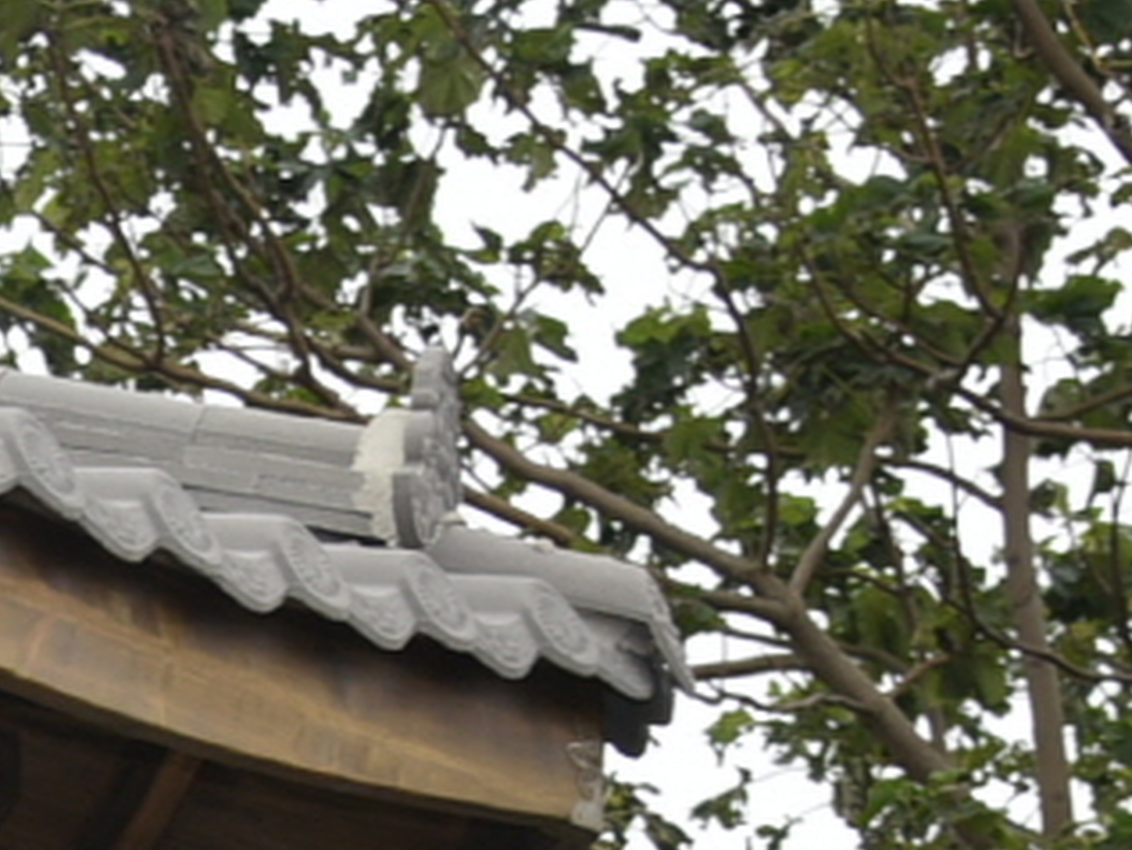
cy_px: 2062
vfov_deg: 7.3
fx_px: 6248
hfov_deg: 9.7
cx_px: -1107
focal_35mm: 191
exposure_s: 1/125
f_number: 5.6
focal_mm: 30
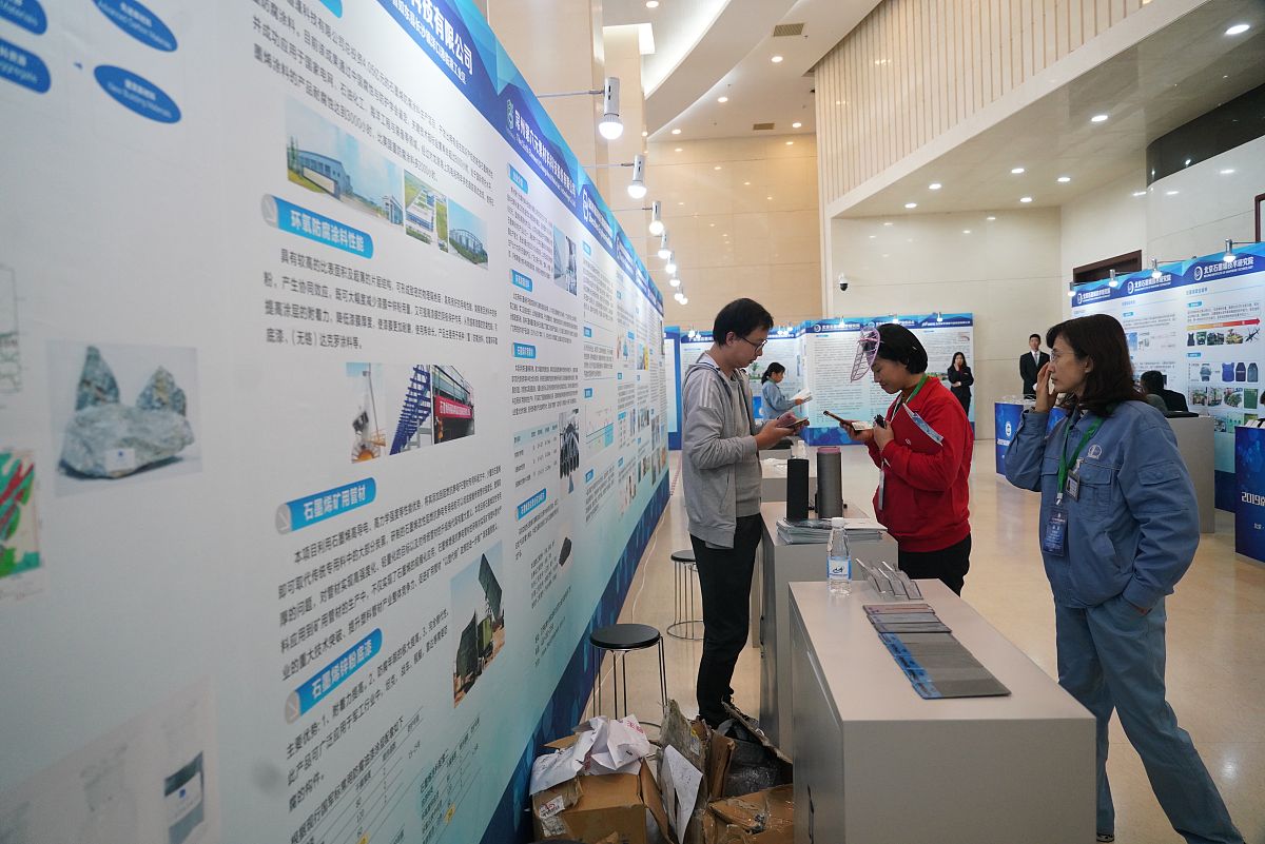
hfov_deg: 73.7
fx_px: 844
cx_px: 632
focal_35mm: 24
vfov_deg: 53.2
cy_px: 422
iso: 3200
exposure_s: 1/320
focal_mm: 24
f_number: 4
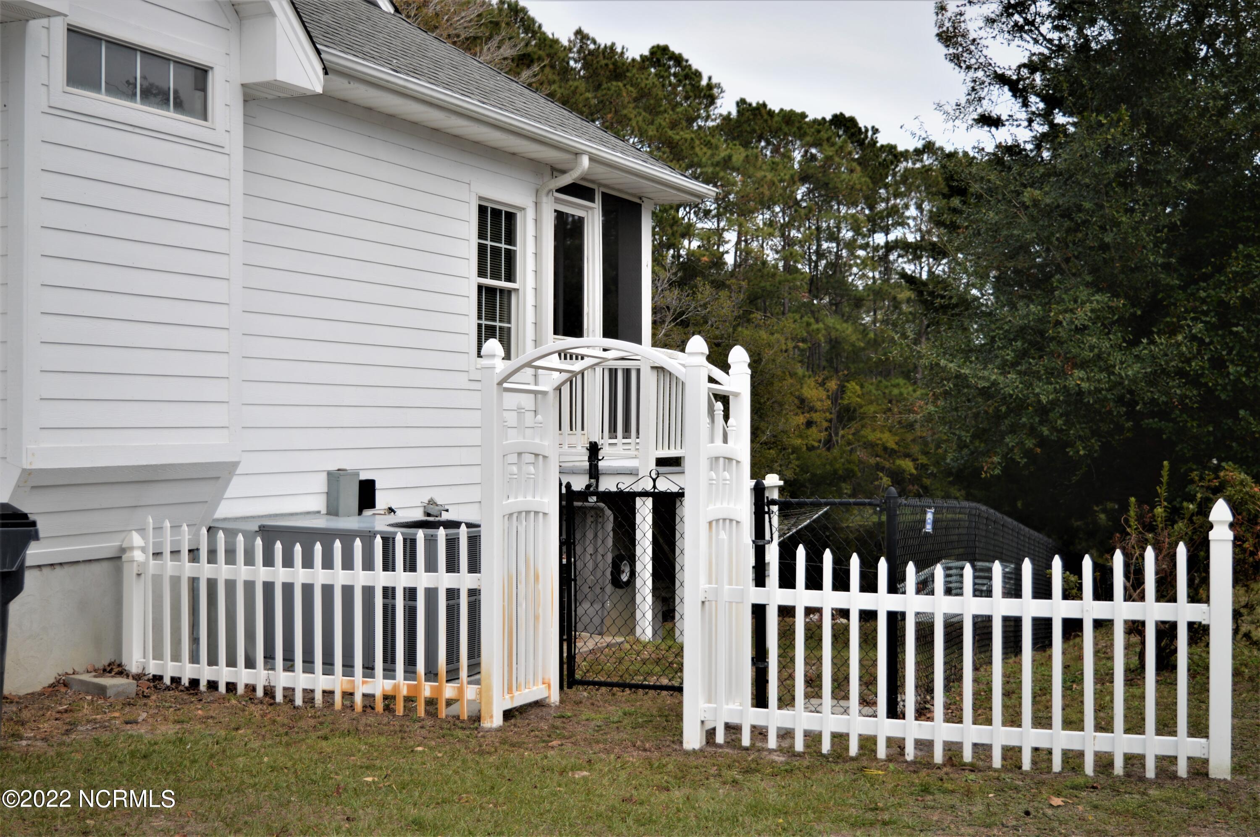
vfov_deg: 29.8
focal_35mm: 45
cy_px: 418
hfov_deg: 43.6
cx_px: 630
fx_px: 1573
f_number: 4.5
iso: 100
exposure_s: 1/200
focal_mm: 30
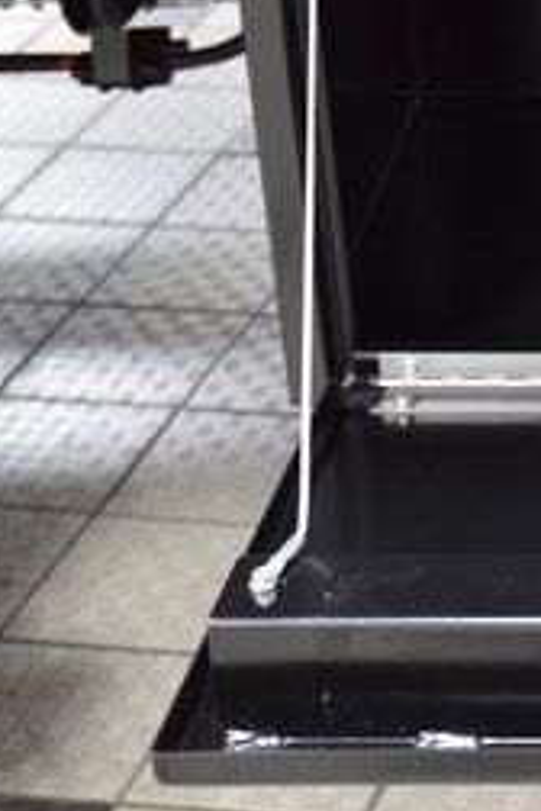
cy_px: 198
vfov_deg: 17.2
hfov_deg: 11.0
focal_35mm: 118
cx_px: 905
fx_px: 2666
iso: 1600
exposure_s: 1/15
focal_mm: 31
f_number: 4
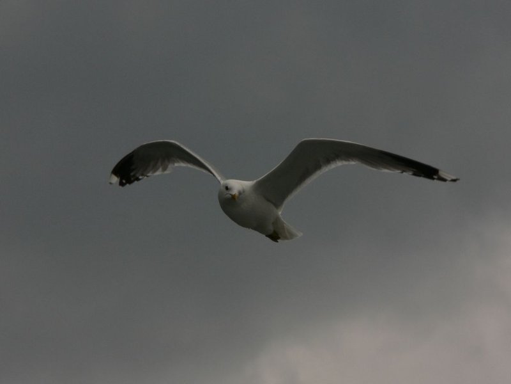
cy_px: 192
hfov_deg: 4.6
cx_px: 256
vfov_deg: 3.4
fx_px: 6377
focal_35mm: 432
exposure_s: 1/1000
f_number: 6.3
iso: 100
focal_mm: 72
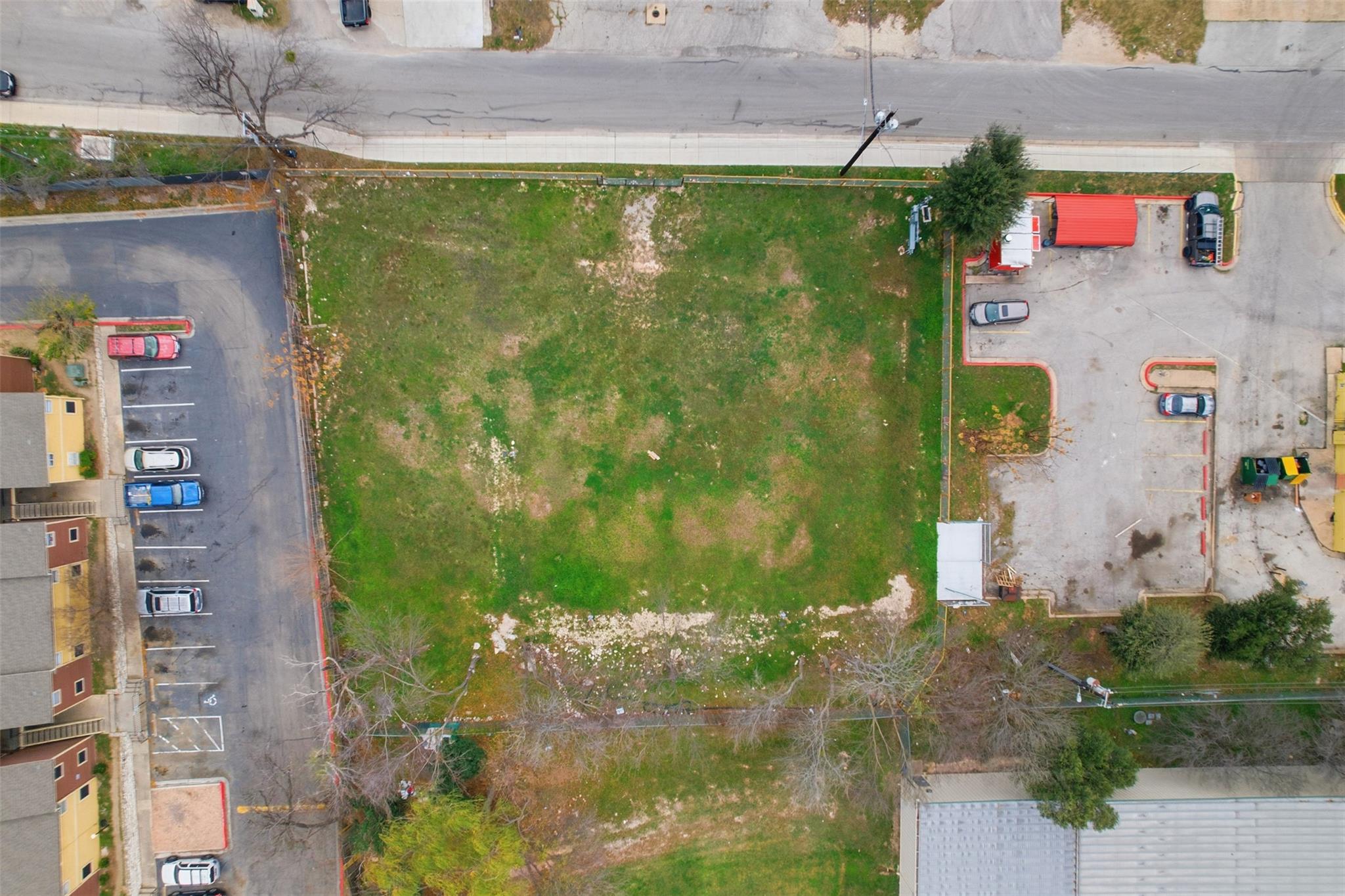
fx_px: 822
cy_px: 448
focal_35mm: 22
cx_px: 672
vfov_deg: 57.2
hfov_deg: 78.6
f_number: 2.8
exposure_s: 1/25
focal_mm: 8.4
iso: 100
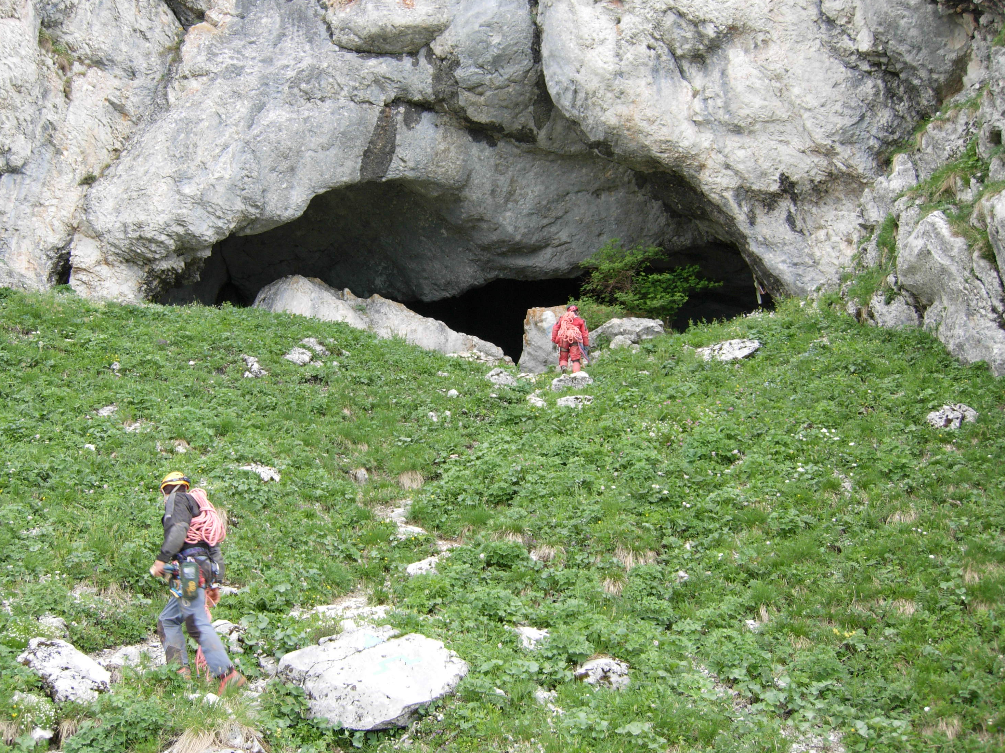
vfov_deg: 35.9
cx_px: 477
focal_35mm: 40
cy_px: 346
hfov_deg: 46.8
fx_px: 1161
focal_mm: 7.5
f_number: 3
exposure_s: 1/52.2
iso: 50
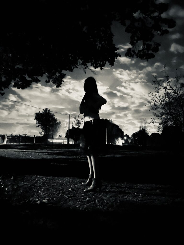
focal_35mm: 26
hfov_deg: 53.1
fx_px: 184
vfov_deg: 67.3
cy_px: 122
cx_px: 92
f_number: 1.6
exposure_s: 1/2
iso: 8000
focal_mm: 4.2
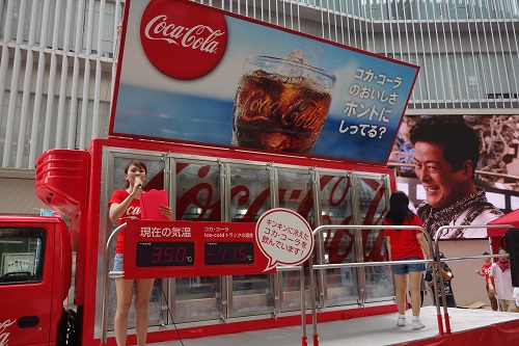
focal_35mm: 28
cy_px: 173
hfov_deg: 65.5
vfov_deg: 46.4
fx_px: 404
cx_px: 260
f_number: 5.6
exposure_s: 1/100
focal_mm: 10.4
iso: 125
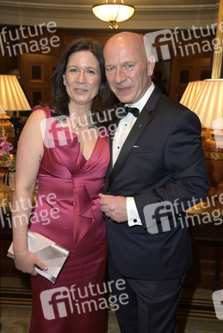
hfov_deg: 37.9
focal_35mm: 35
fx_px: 325
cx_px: 109
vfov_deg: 54.4
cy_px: 171
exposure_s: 1/80
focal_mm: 34
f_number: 5
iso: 1600
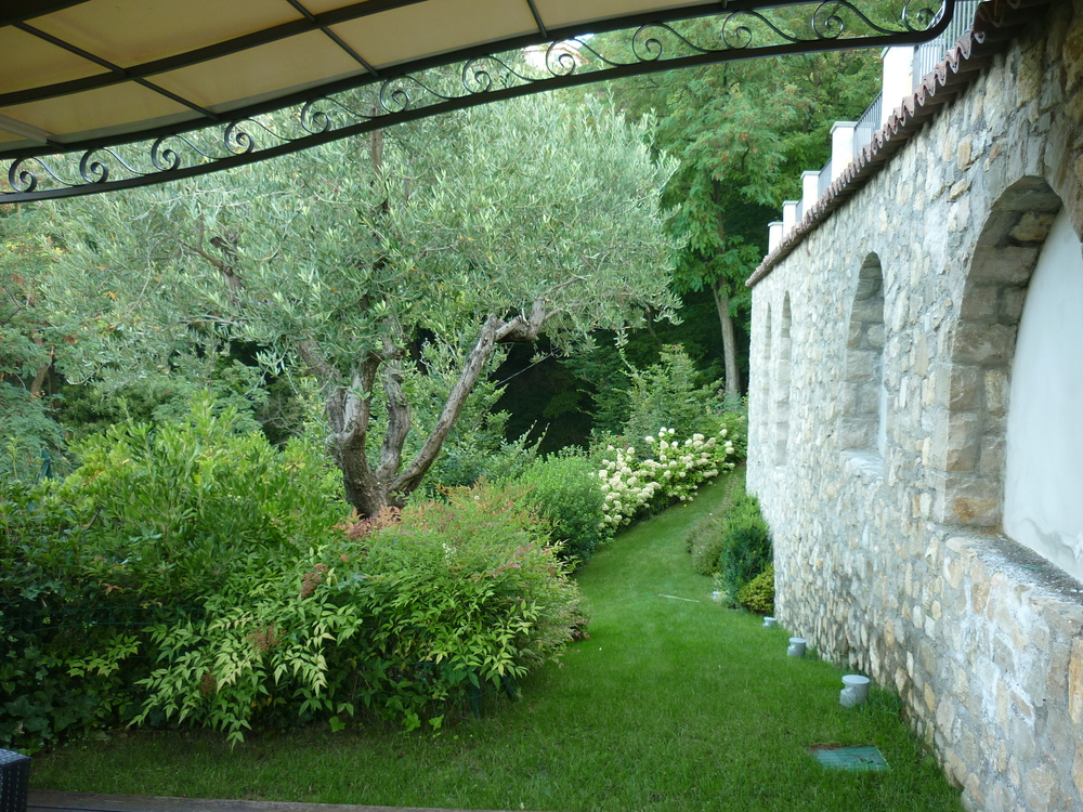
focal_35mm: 33
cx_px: 542
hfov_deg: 55.4
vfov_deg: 42.9
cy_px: 406
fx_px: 1032
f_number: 2.8
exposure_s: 1/40
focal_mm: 5.5
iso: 80
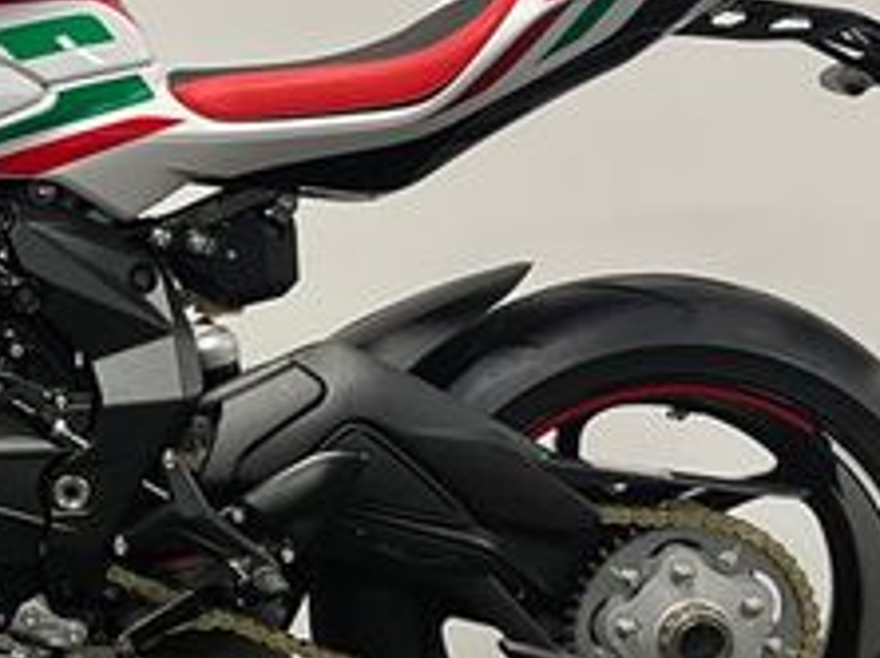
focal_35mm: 75
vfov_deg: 19.6
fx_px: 1905
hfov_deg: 24.5
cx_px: -55
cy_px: 281
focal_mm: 5.1
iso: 80
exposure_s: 1/50
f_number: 1.6
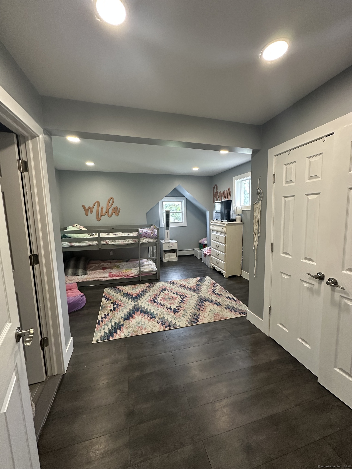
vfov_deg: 102.1
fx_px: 190
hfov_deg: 85.7
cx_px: 176
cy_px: 234
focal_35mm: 14
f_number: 2.2
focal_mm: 2.22
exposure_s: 1/120
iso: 250
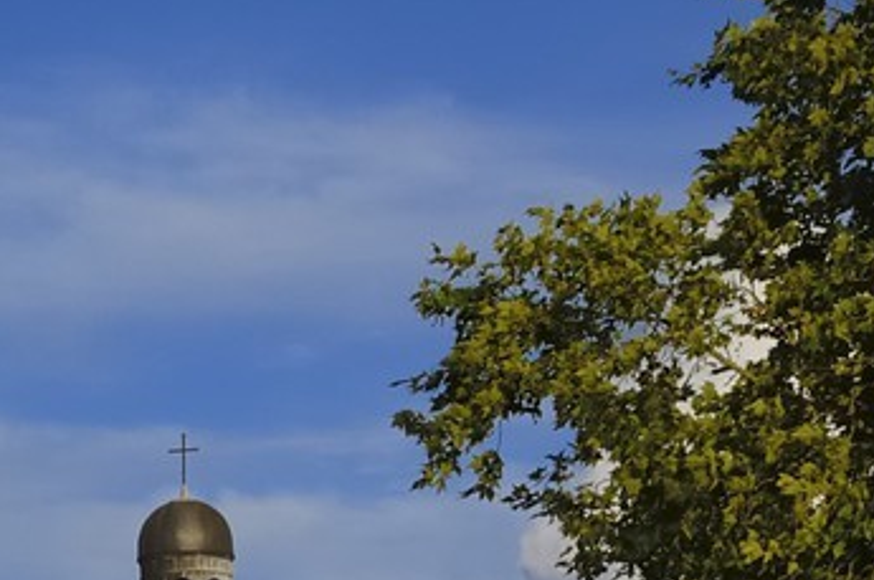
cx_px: -963
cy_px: 1084
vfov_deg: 6.8
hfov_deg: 9.7
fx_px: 4727
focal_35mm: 195
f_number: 12
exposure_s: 1/125
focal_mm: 28
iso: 100
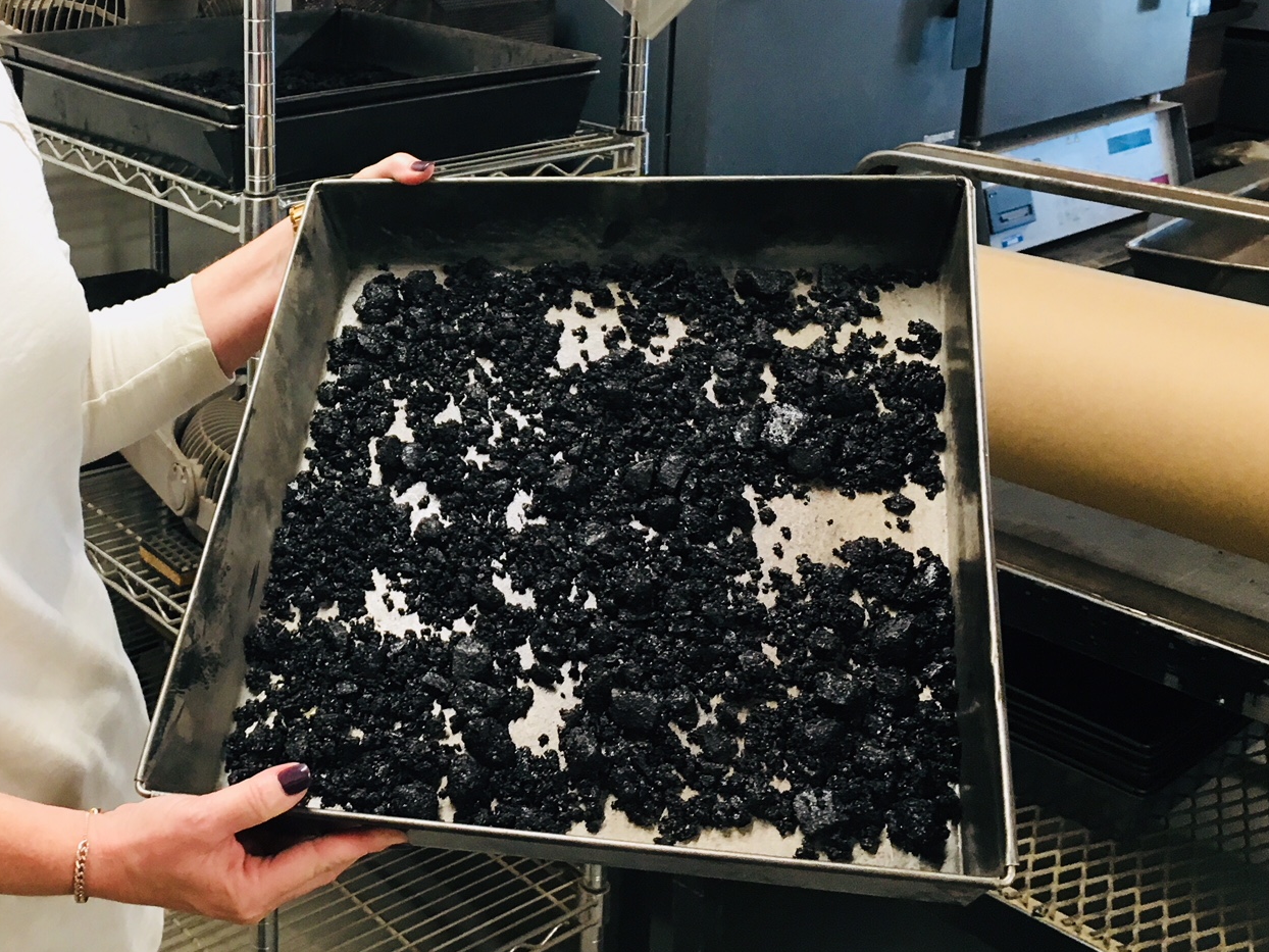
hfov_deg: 39.4
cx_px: 325
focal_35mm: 47
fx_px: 1723
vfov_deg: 30.4
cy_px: 248
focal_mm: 4.15
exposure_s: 1/30
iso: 80
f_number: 2.2
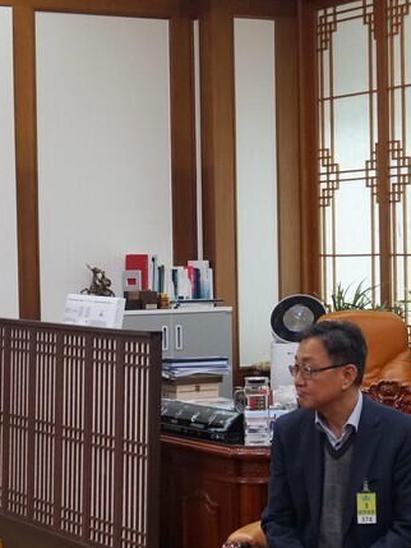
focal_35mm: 100
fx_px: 1584
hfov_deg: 14.8
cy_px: 301
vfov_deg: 19.6
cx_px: 177
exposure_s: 1/160
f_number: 5
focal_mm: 31
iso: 1250
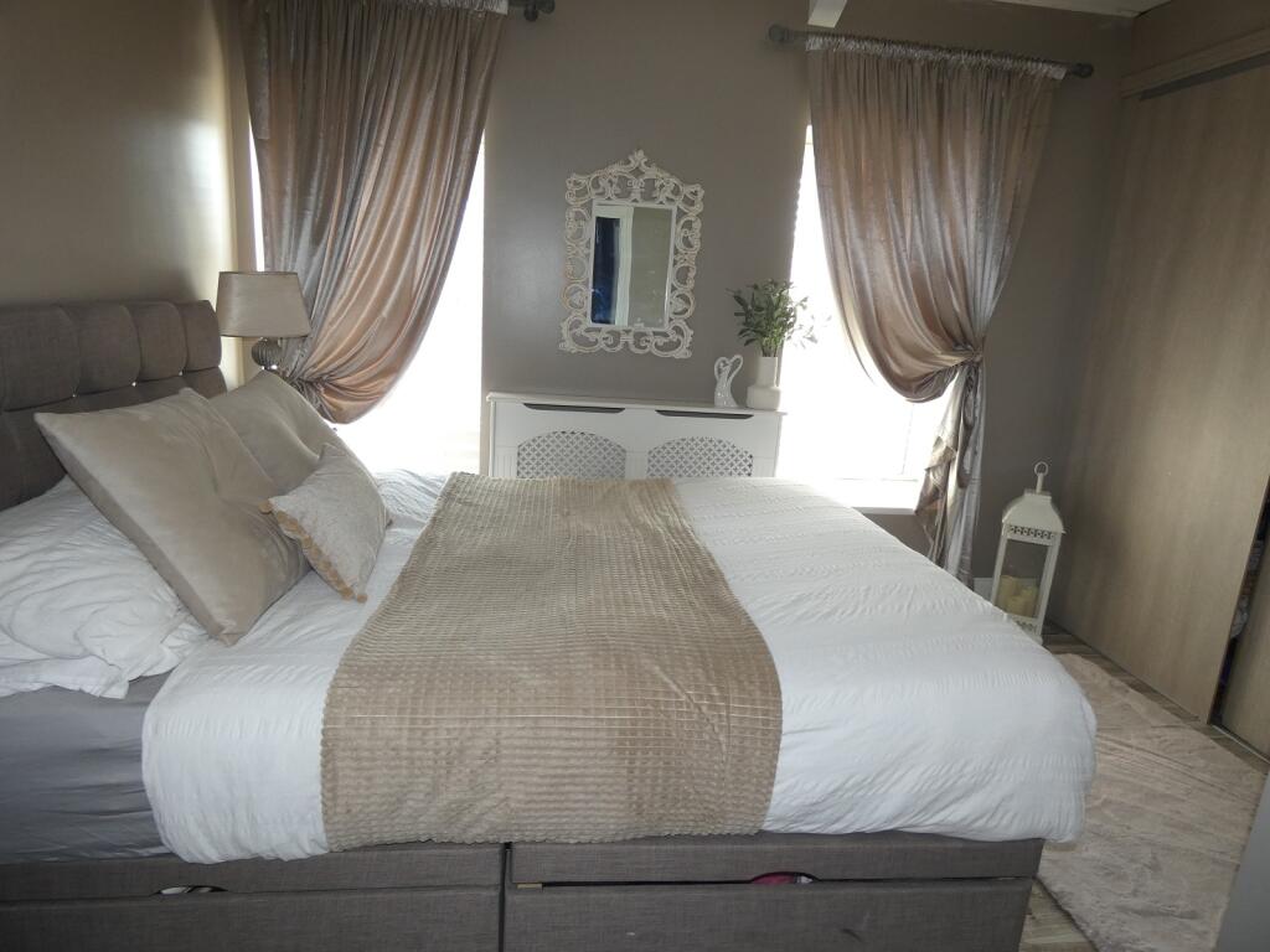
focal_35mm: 20
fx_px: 734
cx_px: 635
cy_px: 476
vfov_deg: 66.0
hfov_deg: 81.7
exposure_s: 1/60
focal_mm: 3.6
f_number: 2.8
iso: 125
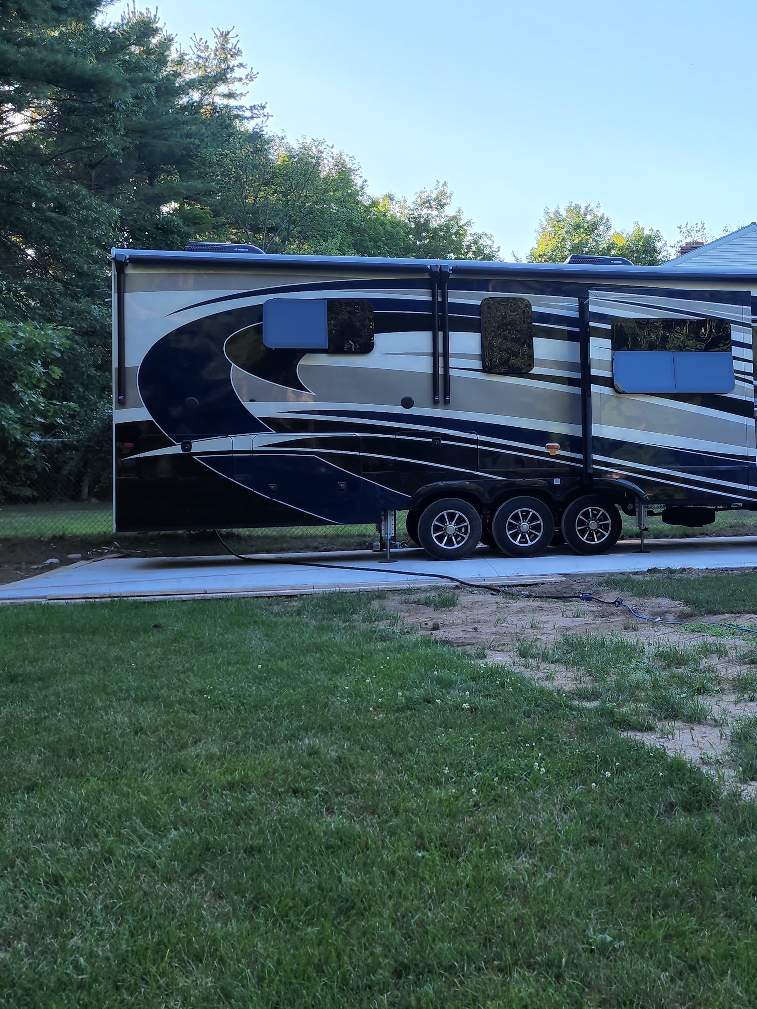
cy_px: 439
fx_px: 1108
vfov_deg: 48.8
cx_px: 637
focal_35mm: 38
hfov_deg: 36.1
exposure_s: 1/180
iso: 20
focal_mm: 6.4
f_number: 1.8
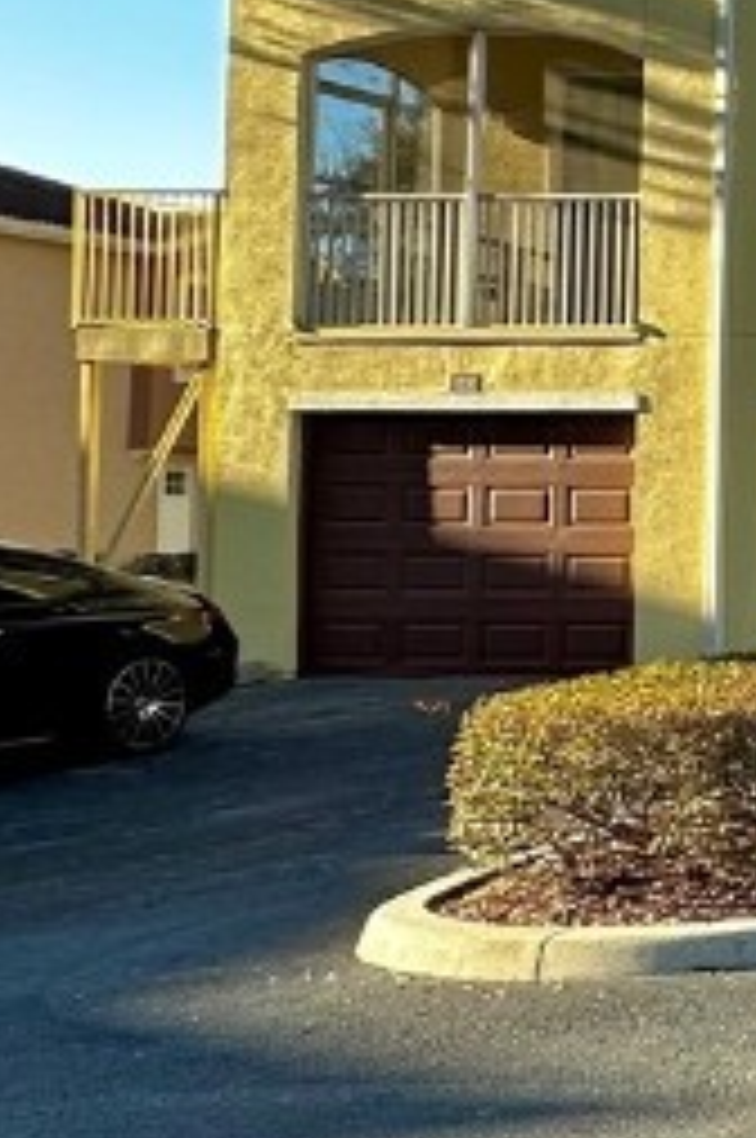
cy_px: 450
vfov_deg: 33.9
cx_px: 1971
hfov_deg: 13.5
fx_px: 1863
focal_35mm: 59
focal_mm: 2.22
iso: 40
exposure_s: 1/312
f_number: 2.2
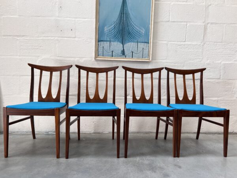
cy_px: 89
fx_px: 178
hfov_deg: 67.3
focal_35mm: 26
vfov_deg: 53.1
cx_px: 118
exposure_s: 1/121
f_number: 1.5
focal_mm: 5.7
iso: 40
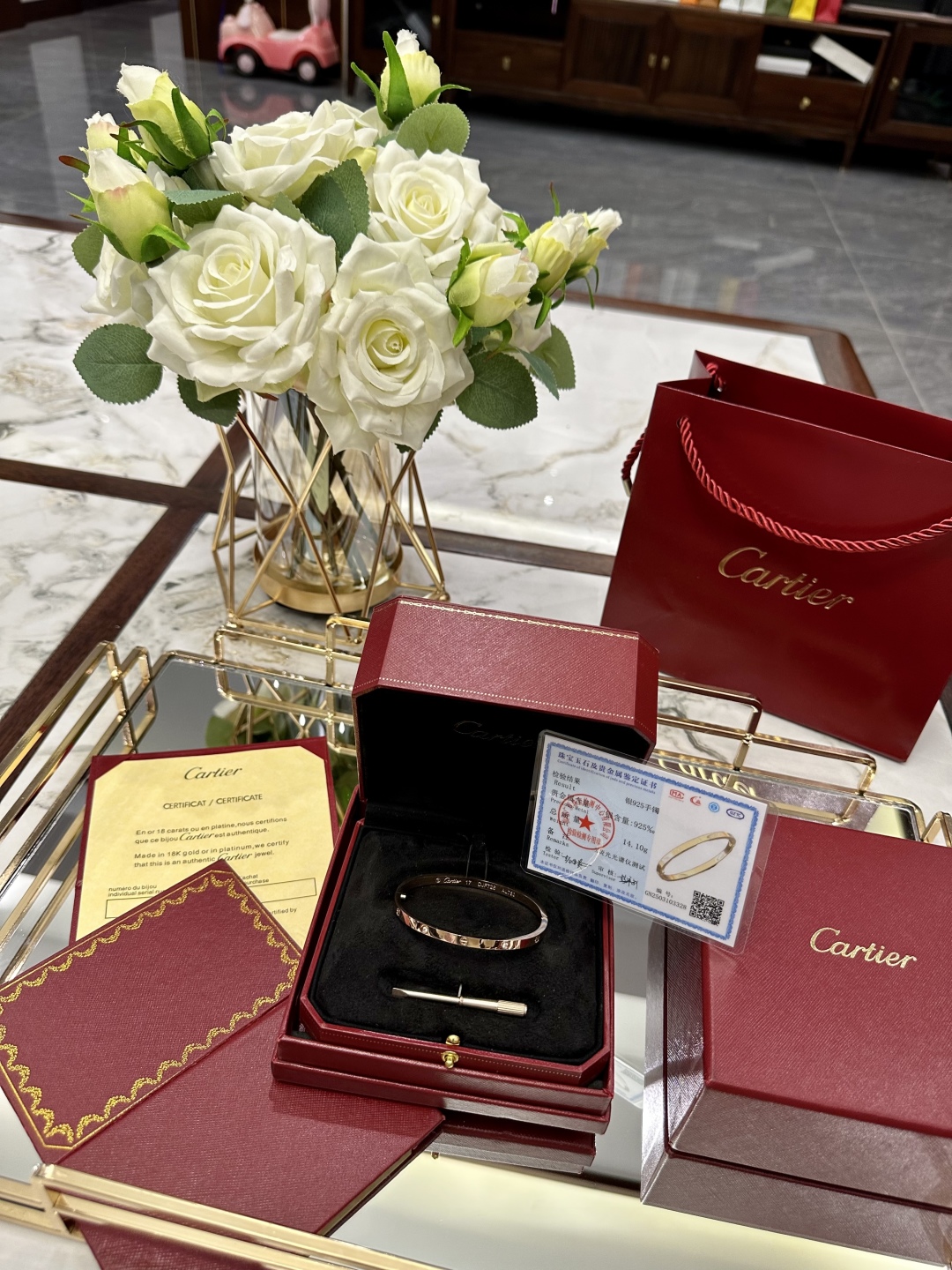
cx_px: 476
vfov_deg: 71.6
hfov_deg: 56.8
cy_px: 635
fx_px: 880
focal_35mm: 24
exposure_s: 1/50
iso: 125
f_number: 1.78
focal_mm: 6.86
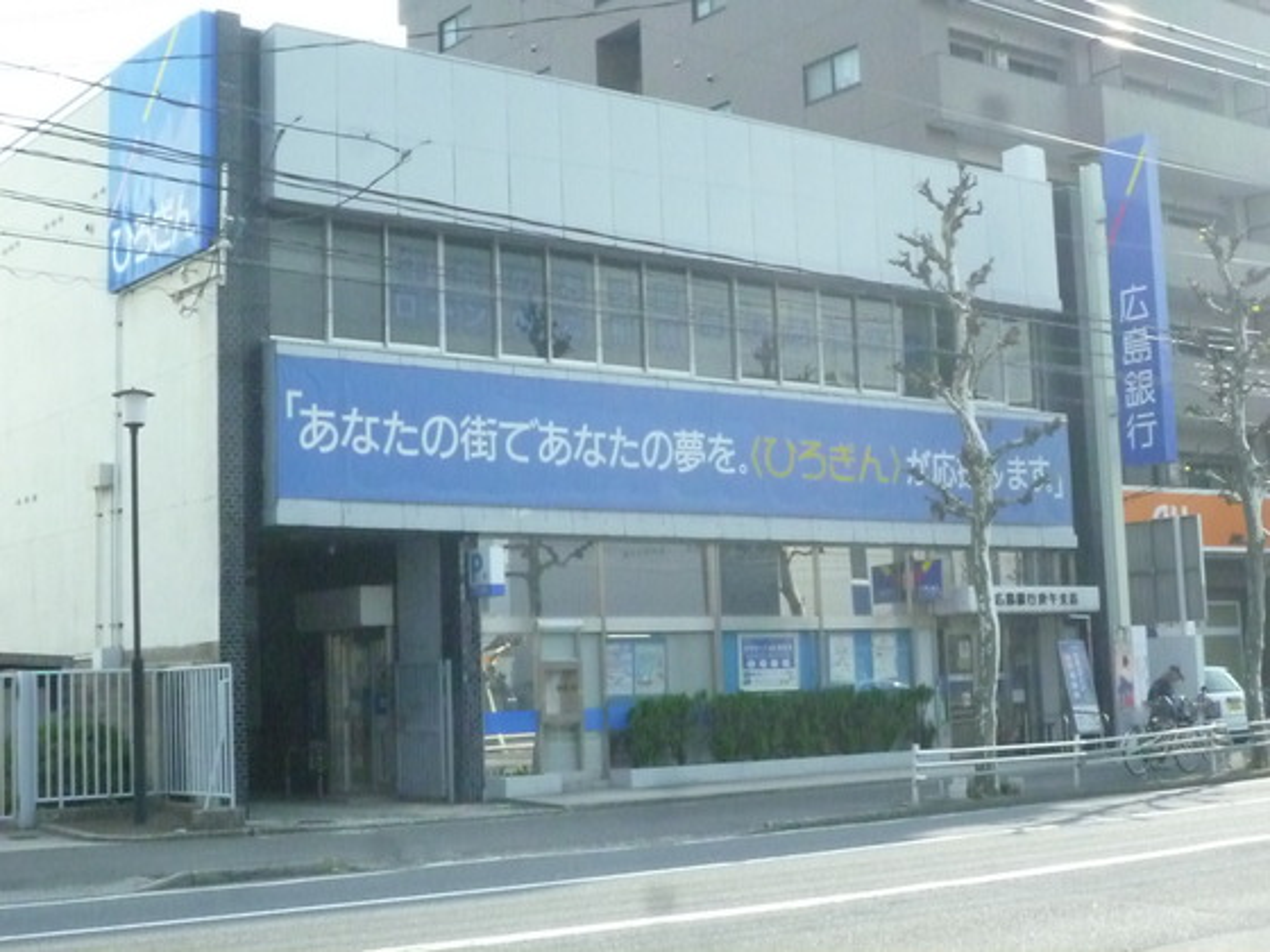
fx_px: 1944
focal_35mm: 53
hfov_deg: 36.2
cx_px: 635
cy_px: 476
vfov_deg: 27.5
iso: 1600
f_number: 8
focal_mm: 9.3
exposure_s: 1/1300
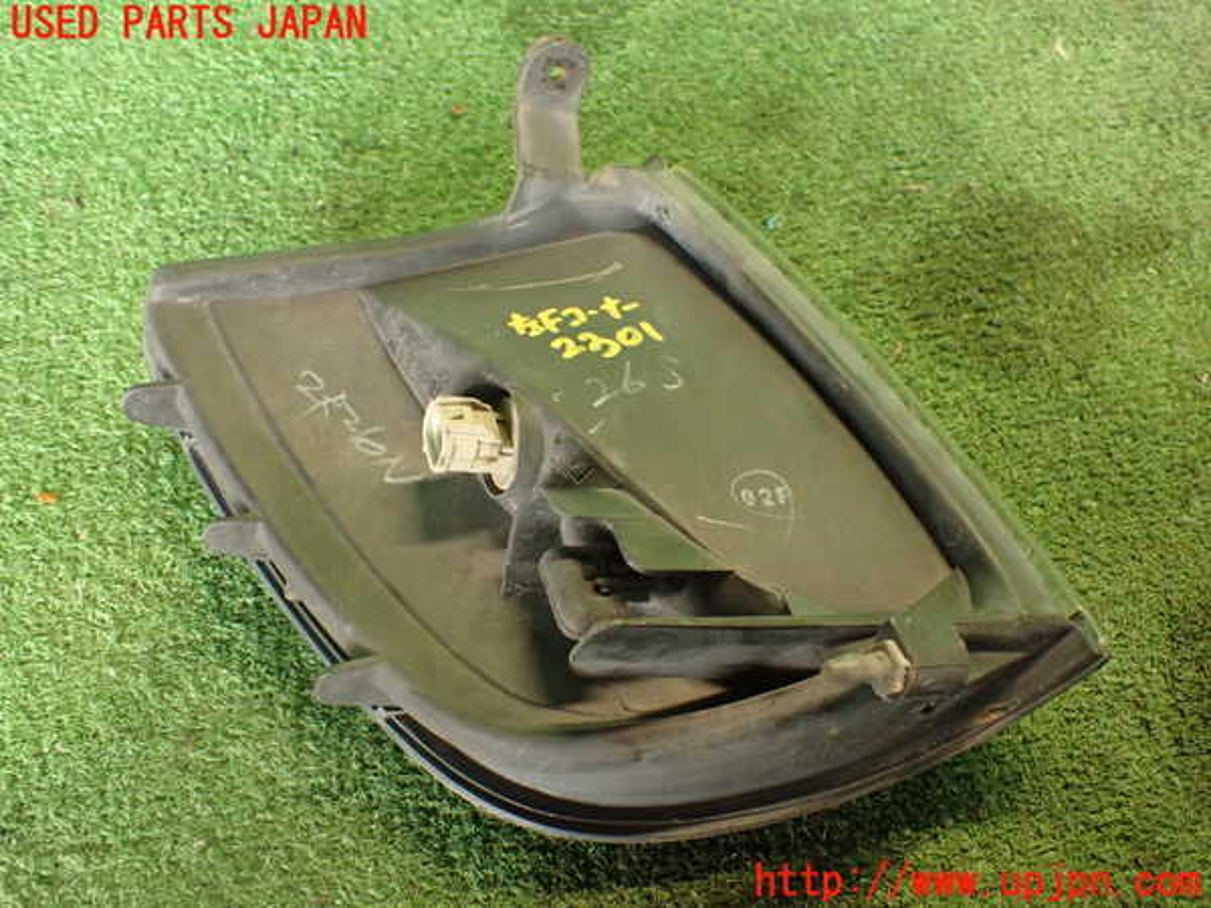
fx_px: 1119
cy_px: 454
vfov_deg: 44.2
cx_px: 606
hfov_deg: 56.8
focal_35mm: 32
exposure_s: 1/30
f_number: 2.4
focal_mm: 5.79
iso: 500
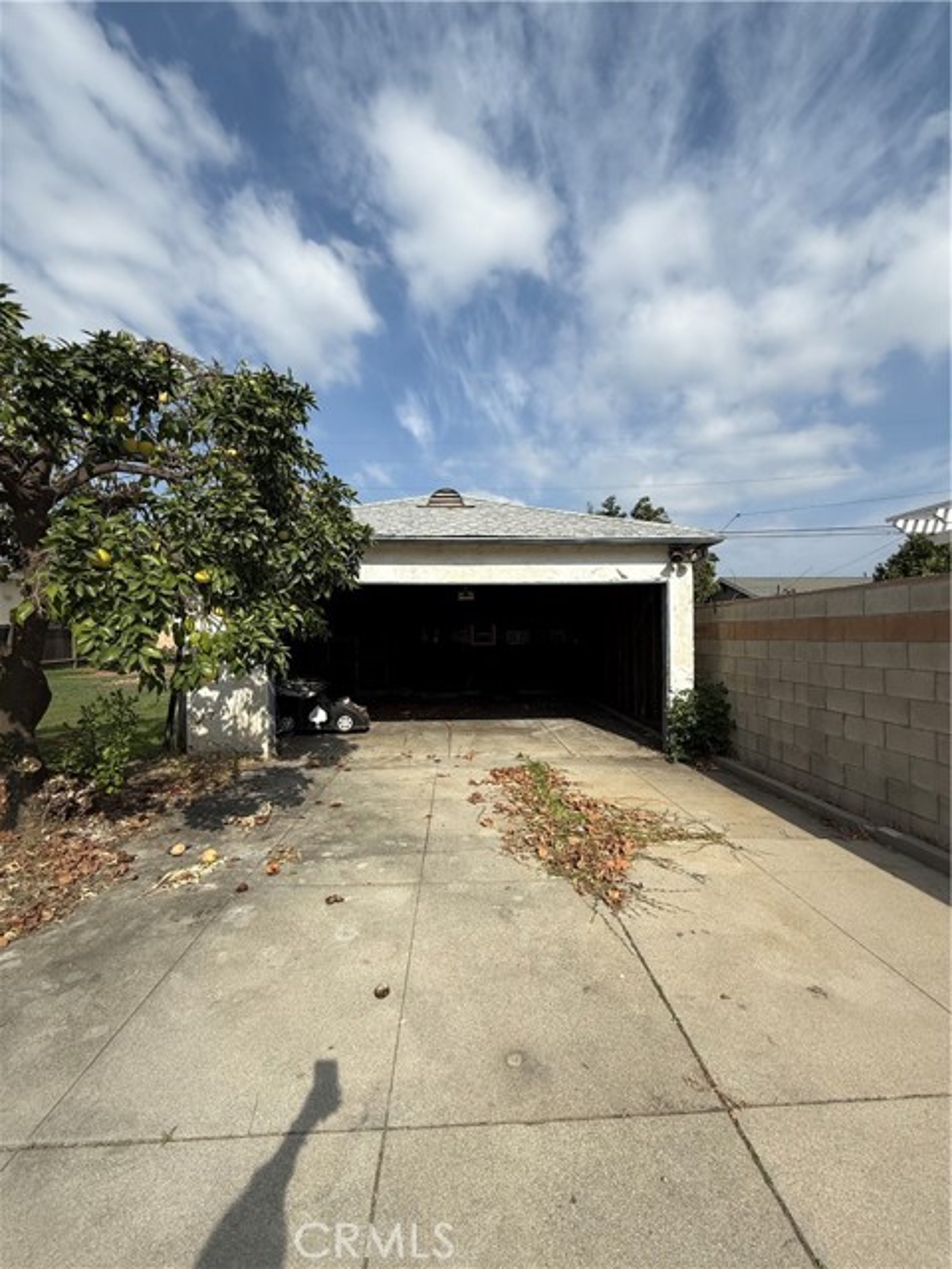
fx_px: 513
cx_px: 476
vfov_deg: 102.1
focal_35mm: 14
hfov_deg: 85.7
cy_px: 634
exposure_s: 1/3125
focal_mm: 2.22
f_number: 2.2
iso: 50
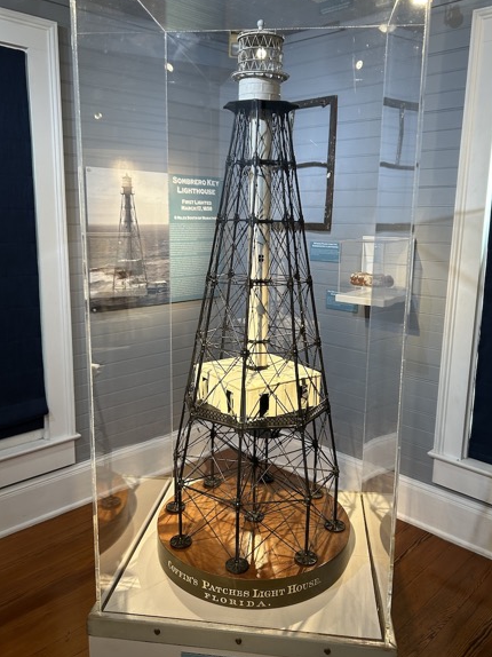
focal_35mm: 29
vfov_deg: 61.7
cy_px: 314
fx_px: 550
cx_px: 255
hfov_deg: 48.2
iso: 100
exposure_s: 1/60
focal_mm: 5.7
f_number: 1.5
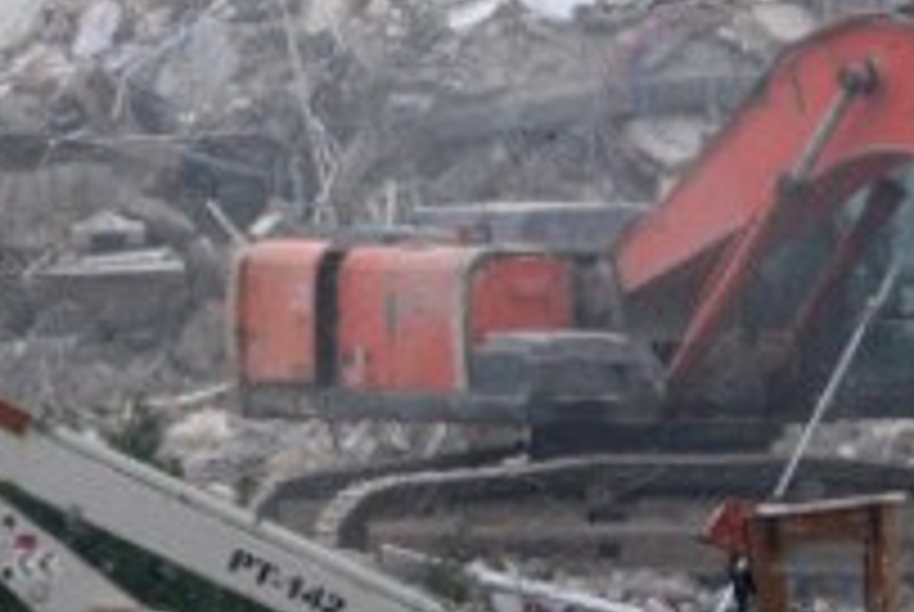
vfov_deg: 2.5
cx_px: 297
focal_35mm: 549
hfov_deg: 3.7
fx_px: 13959
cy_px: 747
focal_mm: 145
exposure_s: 1/200
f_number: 36
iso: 3200
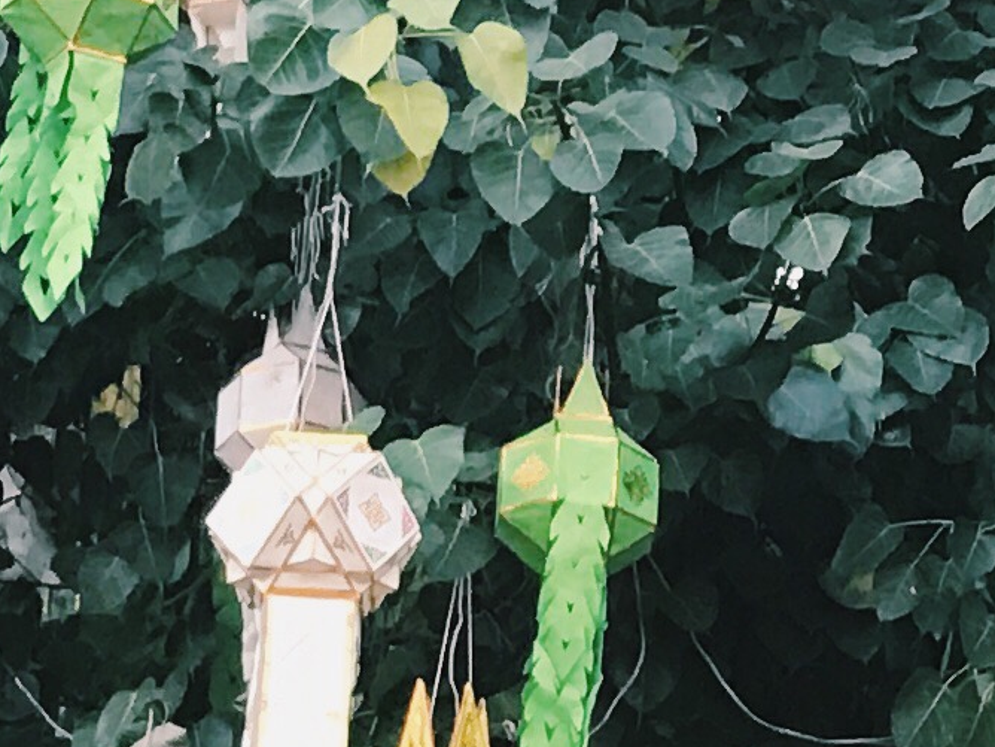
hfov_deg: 11.2
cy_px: 394
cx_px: 1561
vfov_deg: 8.8
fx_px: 4858
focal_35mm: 169
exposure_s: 1/25
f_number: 1.8
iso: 32
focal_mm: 3.99
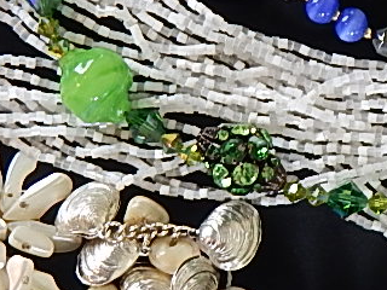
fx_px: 1230
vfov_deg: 13.1
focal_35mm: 110
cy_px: 343
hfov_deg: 17.5
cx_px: 383
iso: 125
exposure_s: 1/30
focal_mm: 4
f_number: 3
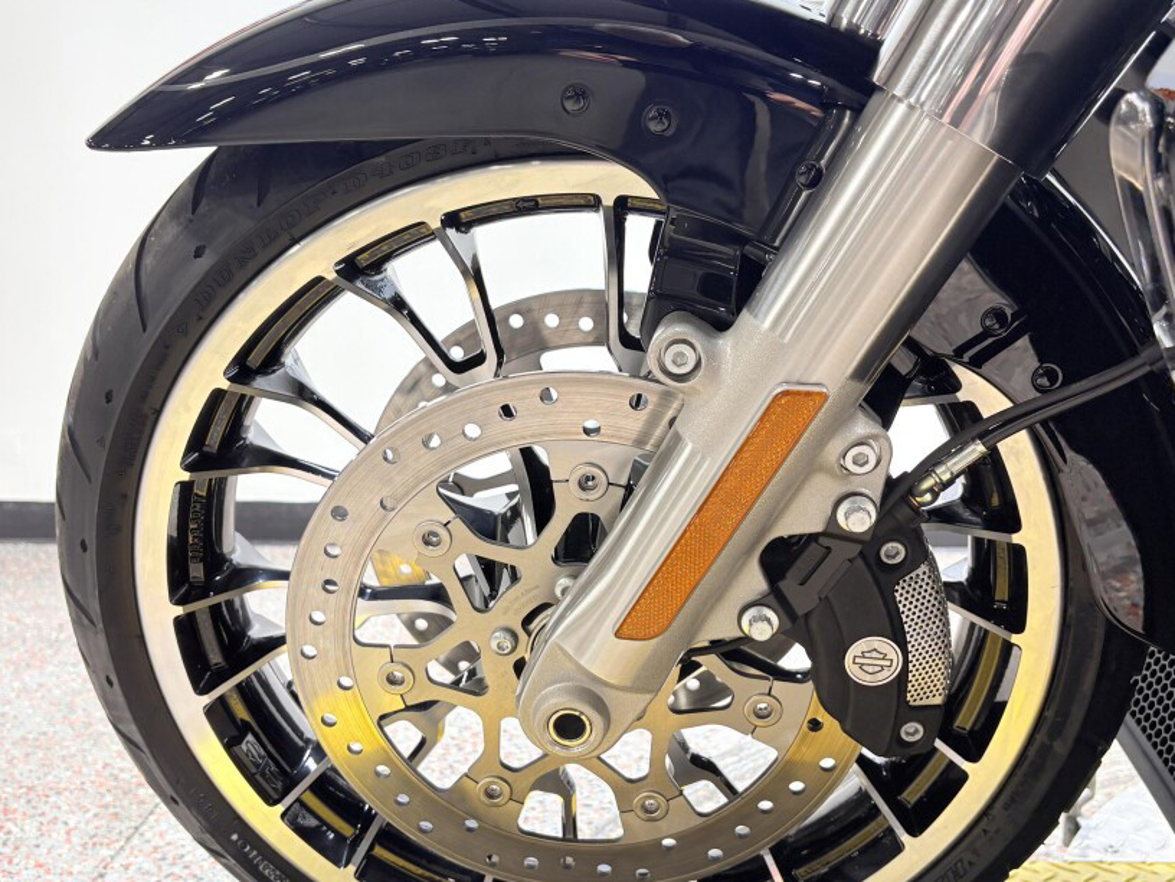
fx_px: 1154
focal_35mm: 34
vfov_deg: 41.8
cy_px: 478
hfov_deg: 54.0
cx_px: 572
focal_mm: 5.96
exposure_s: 1/60
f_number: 1.6
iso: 64
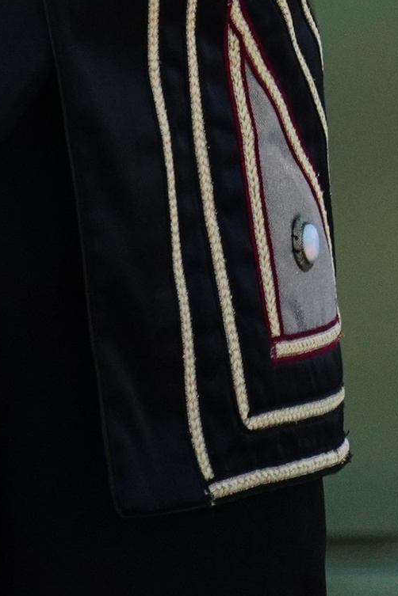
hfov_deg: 0.7
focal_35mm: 1907
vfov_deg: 1.1
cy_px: -894
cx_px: 166
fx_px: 31622
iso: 2000
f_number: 5.6
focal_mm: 374
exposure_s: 1/1600
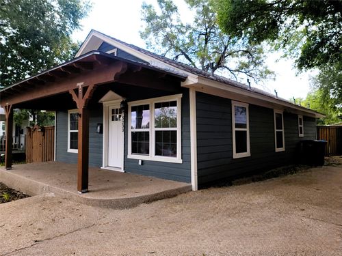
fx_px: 237
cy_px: 128
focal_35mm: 24
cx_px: 171
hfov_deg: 71.6
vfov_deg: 56.8
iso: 25
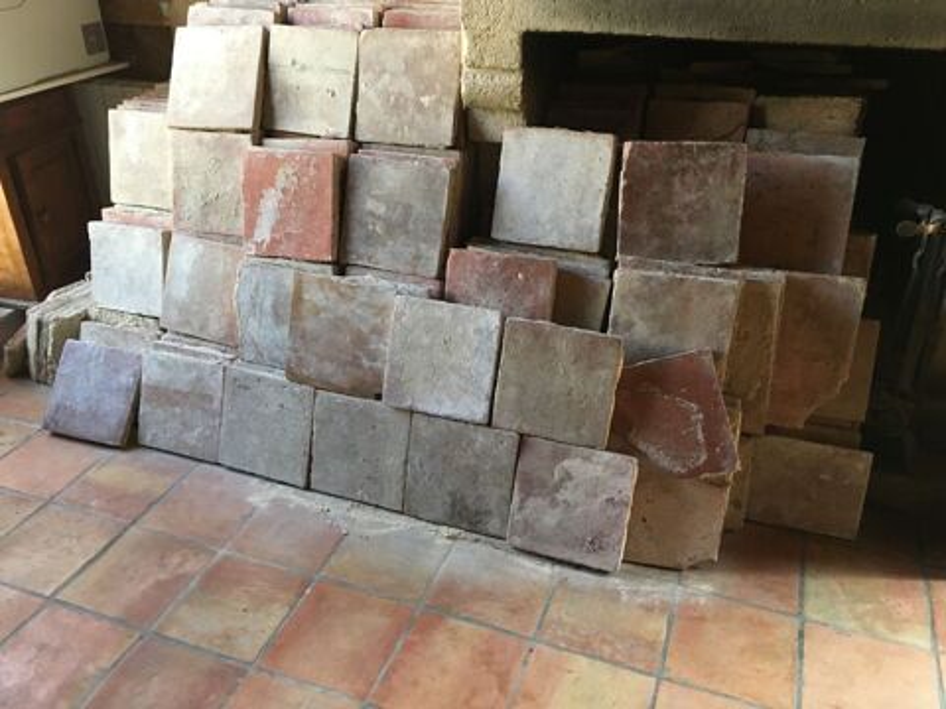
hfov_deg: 61.7
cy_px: 354
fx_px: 793
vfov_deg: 48.2
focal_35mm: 29
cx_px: 473
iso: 200
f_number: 2.2
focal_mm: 4.15
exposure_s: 1/33
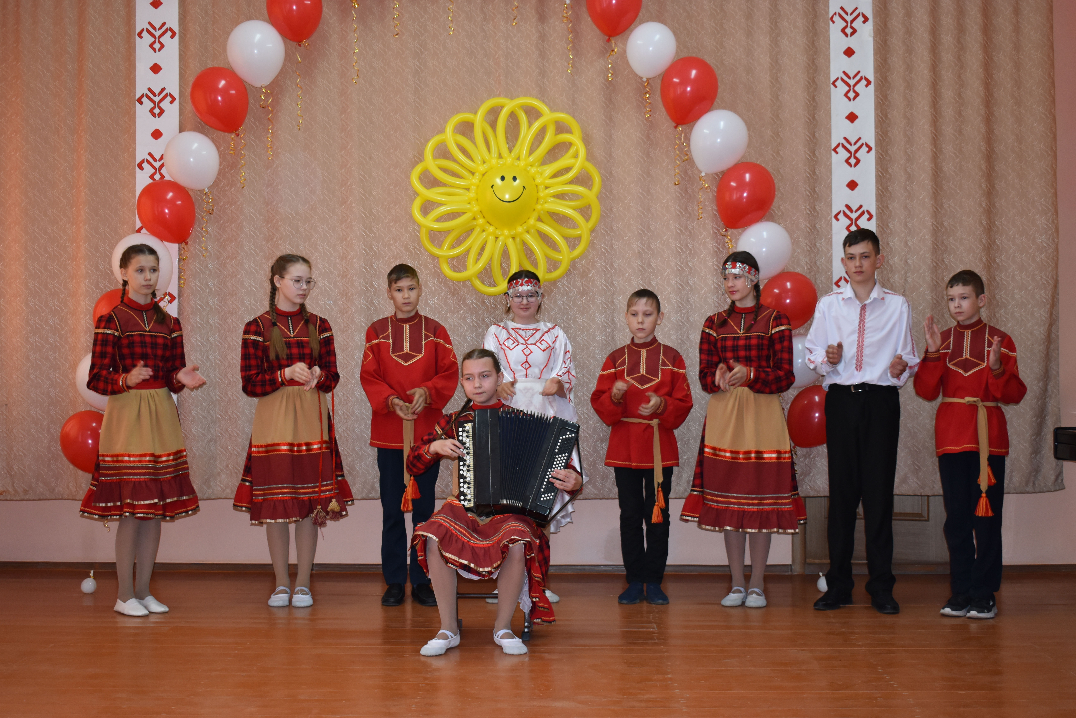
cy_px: 359
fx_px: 1524
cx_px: 538
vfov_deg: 26.5
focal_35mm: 51
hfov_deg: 38.9
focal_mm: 34
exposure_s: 1/80
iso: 800
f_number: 4.5
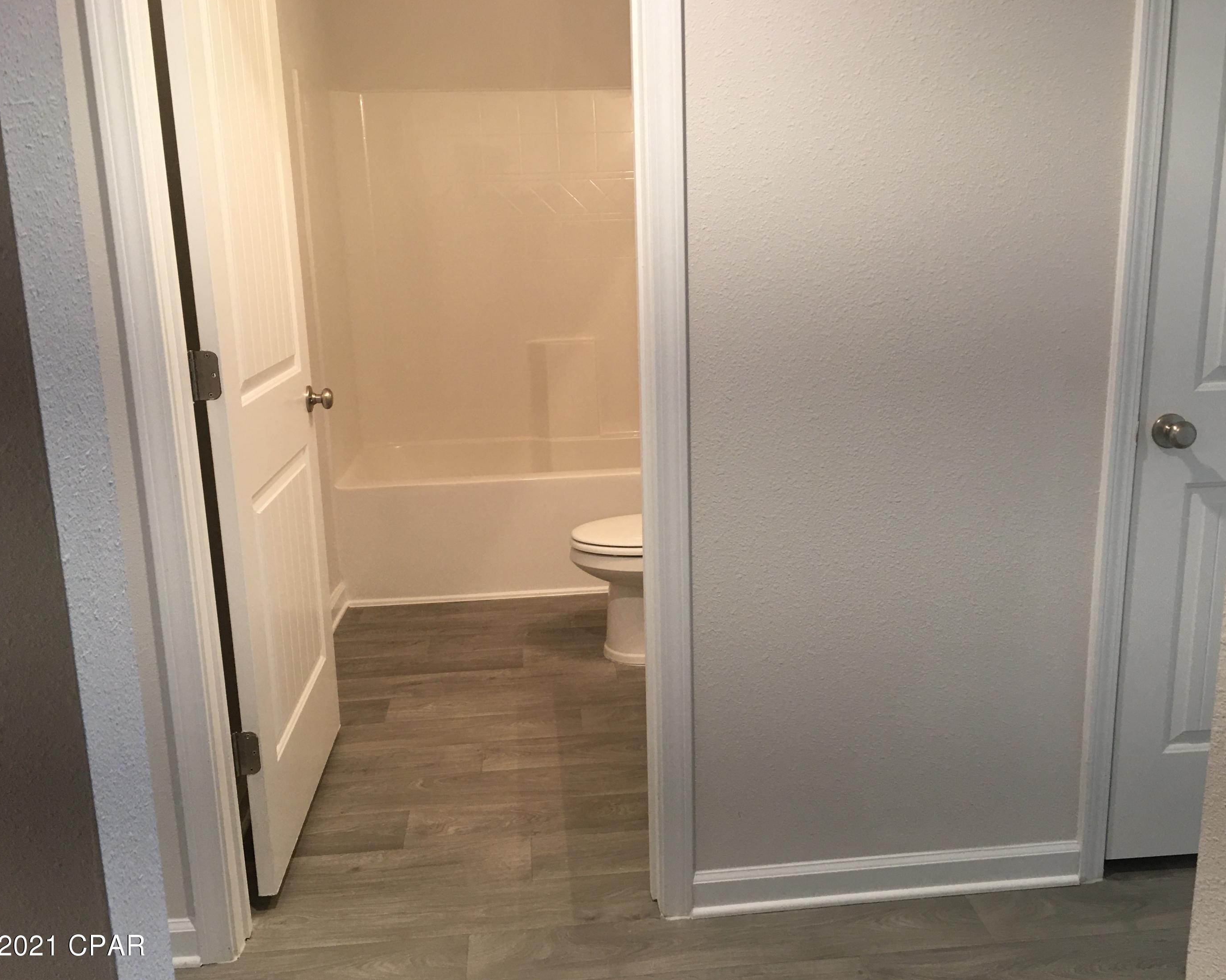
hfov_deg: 57.1
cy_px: 487
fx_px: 1125
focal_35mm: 31
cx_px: 645
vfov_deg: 47.1
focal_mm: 4.15
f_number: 2.2
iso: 50
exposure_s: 1/17
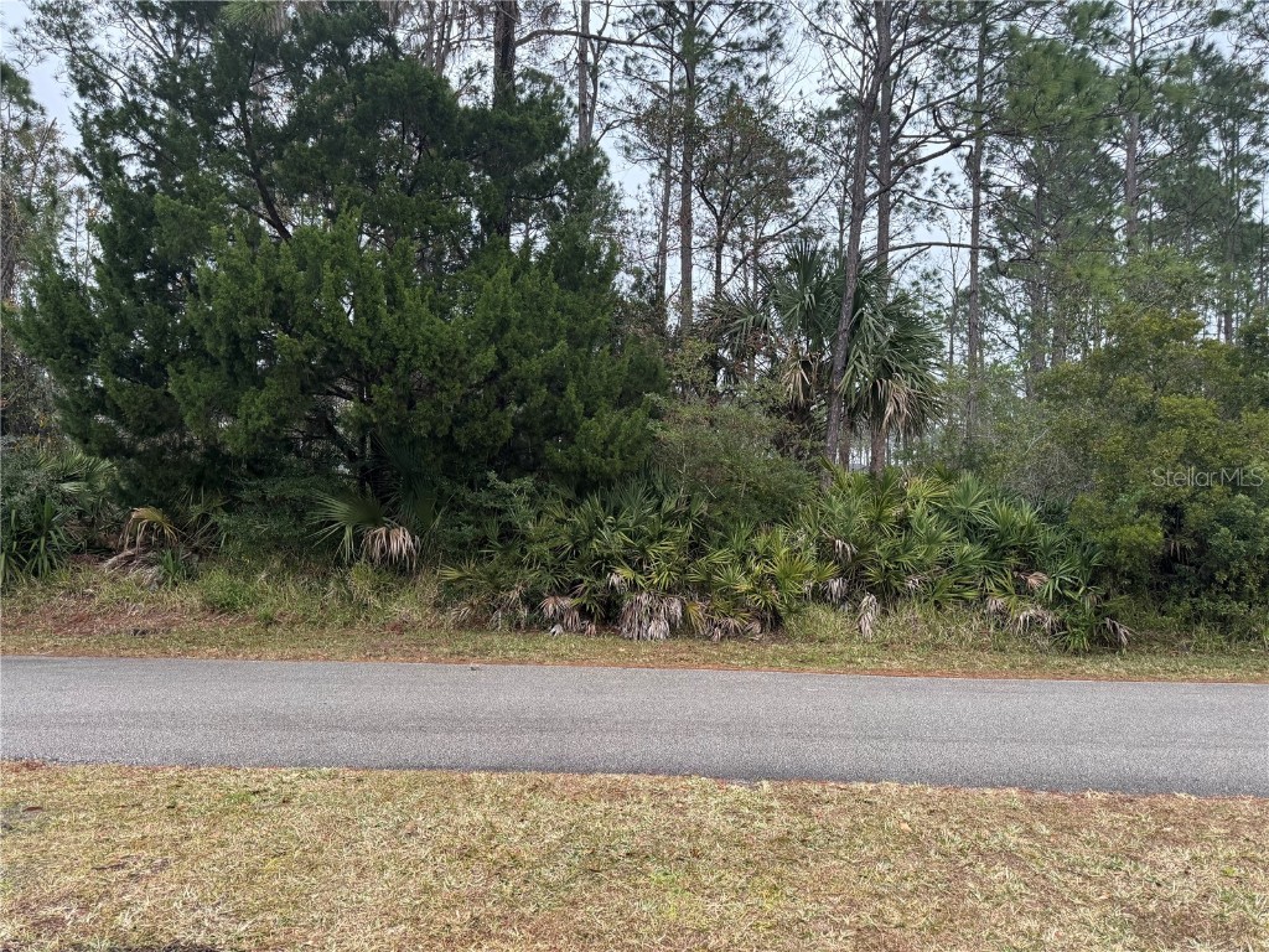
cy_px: 476
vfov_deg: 56.8
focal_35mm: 24
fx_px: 880
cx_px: 634
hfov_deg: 71.6
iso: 250
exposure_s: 1/60
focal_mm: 6.76
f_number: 1.78
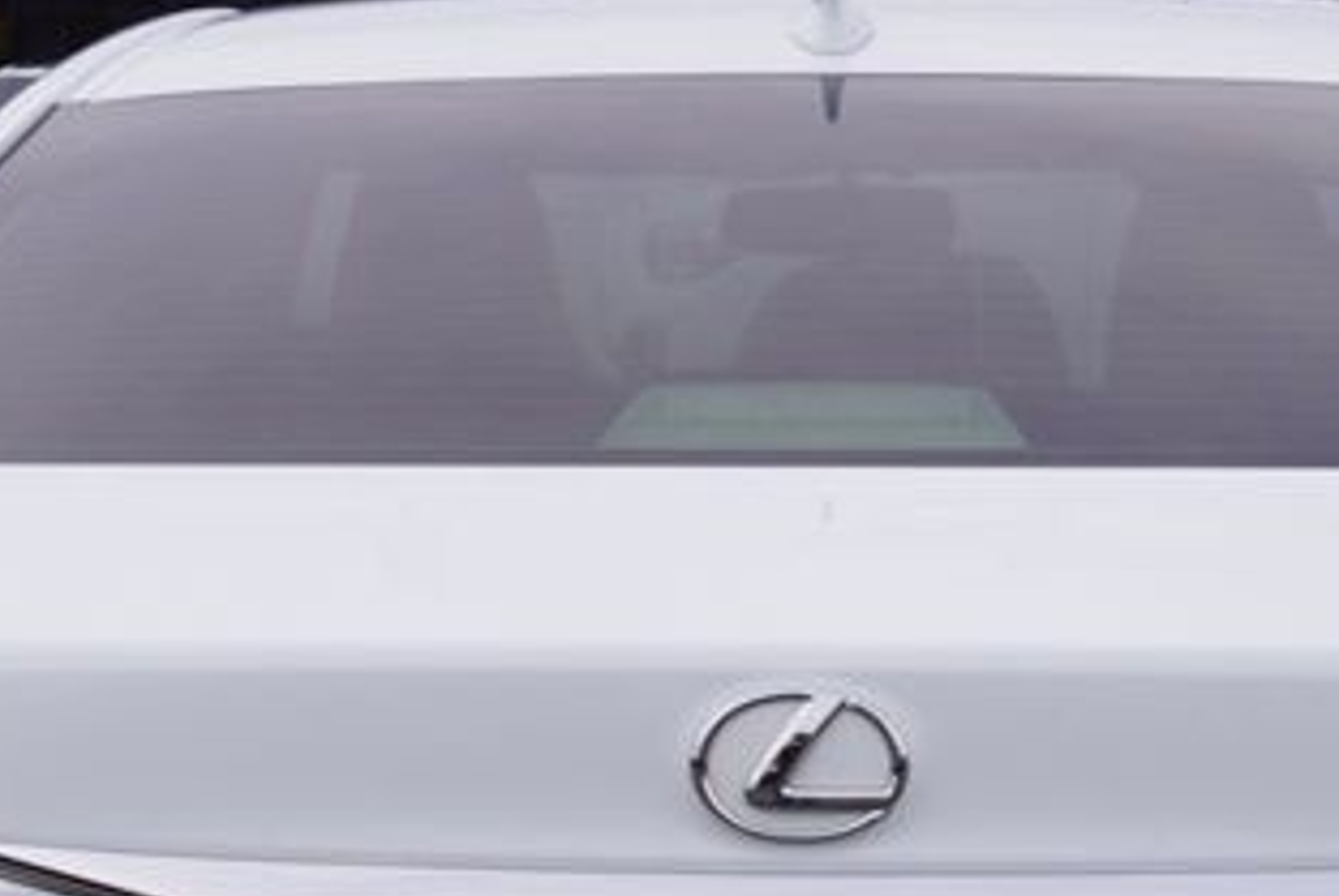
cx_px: 639
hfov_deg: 17.3
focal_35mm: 118
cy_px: 1179
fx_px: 4395
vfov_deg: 11.3
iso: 100
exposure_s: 1/125
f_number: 9
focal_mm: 24
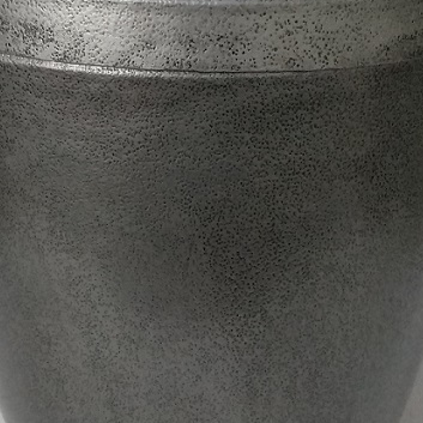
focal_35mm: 47
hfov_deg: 36.1
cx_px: 211
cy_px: 255
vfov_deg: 35.9
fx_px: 650
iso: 800
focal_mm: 3.81
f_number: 2.2
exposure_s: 1/20
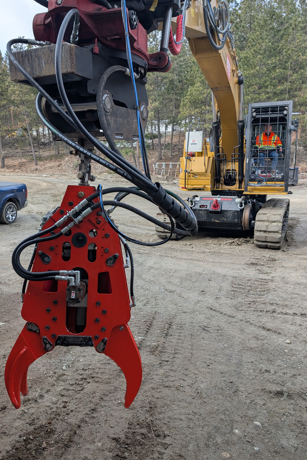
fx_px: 333
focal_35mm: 26
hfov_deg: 49.5
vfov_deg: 69.4
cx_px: 139
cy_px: 230
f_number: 1.68
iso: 18
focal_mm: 6.9
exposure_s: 1/280
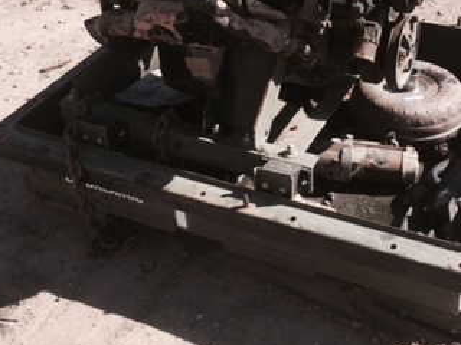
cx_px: 254
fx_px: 772
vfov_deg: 24.9
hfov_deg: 33.2
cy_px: 76
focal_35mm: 58
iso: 32
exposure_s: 1/879
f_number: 2.2
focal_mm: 4.15
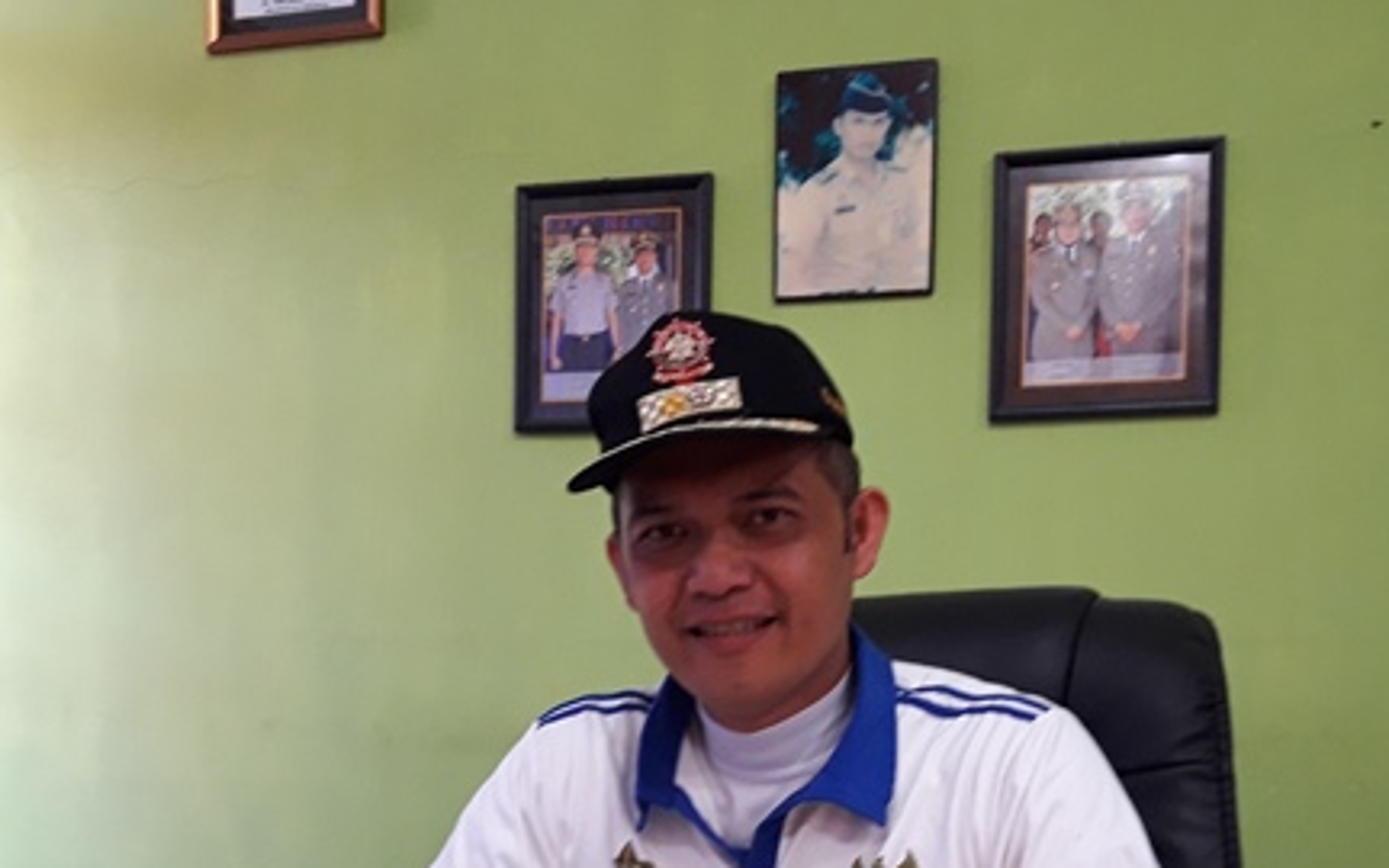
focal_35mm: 44
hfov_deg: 45.2
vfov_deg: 28.4
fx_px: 1666
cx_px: 743
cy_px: 727
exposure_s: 1/20
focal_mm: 3.7
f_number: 1.9
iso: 160
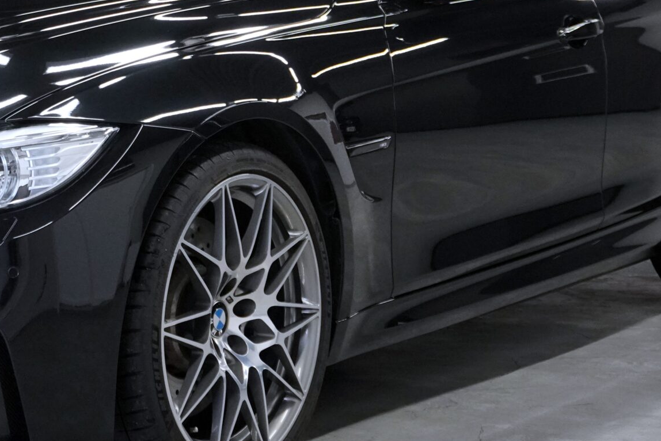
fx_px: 1965
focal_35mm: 107
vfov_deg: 12.7
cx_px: 107
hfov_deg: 18.9
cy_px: 46
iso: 2000
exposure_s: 1/160
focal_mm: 32
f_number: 5
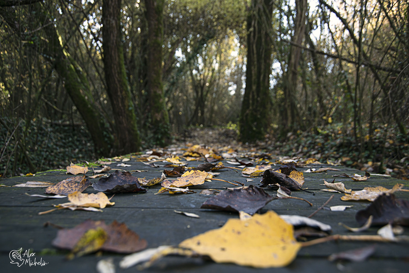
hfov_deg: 54.4
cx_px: 204
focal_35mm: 35
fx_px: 398
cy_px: 136
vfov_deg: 37.9
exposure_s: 1/50
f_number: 5.6
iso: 160
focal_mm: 35
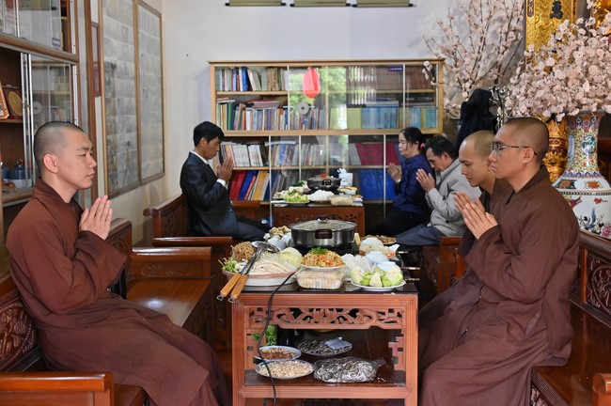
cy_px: 203
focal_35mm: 44
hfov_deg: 44.5
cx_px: 306
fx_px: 746
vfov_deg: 30.5
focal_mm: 44
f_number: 5
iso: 1600
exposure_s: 1/80
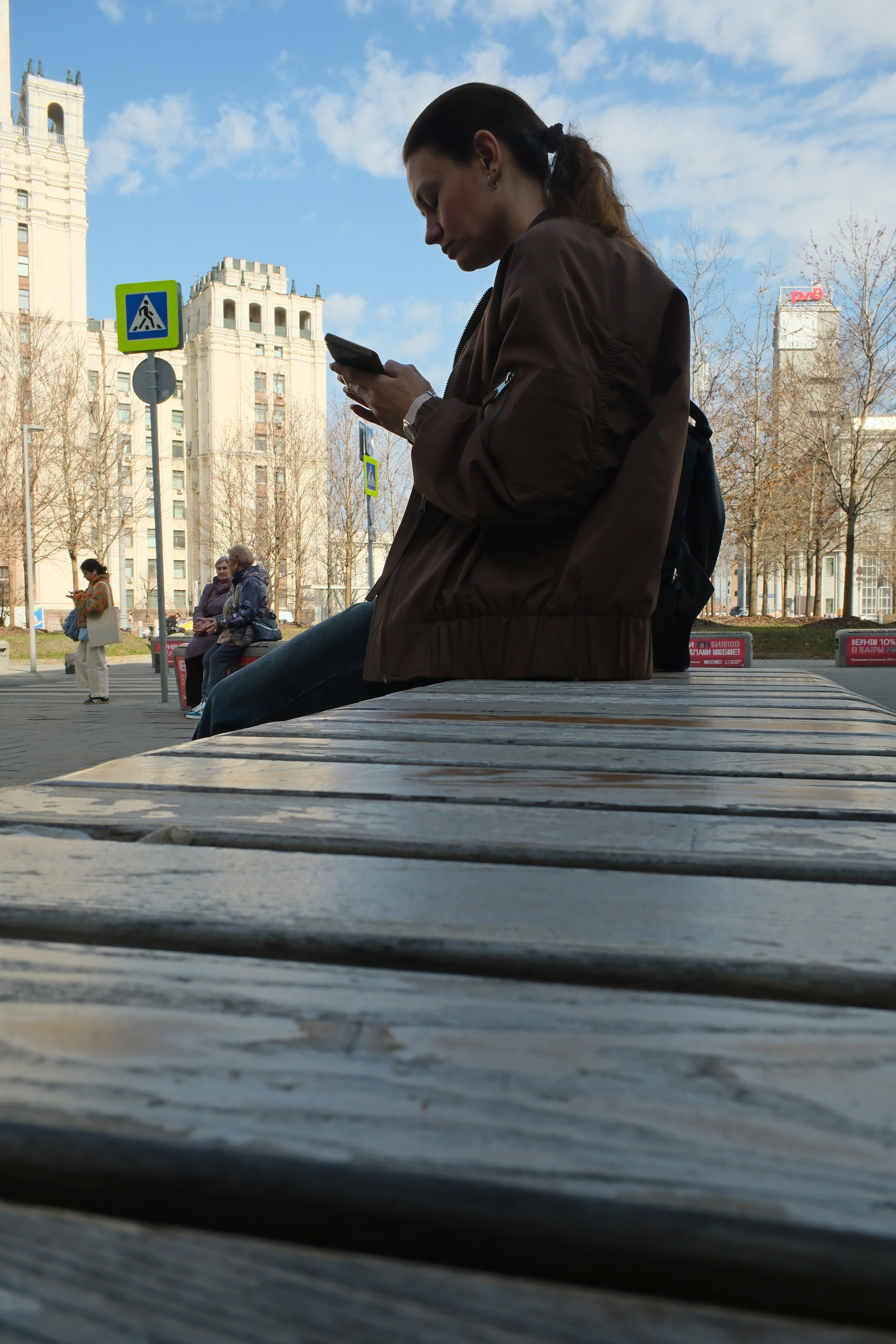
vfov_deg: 67.4
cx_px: 448
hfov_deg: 47.9
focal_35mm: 27
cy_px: 672
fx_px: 1008
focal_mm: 18
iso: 640
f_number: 11
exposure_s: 1/350
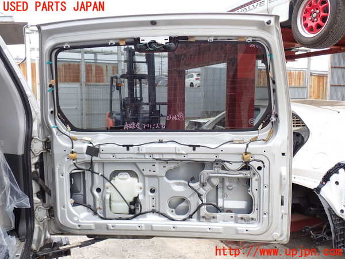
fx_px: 319
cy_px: 130
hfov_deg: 56.8
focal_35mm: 32
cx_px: 172
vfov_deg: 44.2
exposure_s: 1/80
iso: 100
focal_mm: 5.79
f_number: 3.2
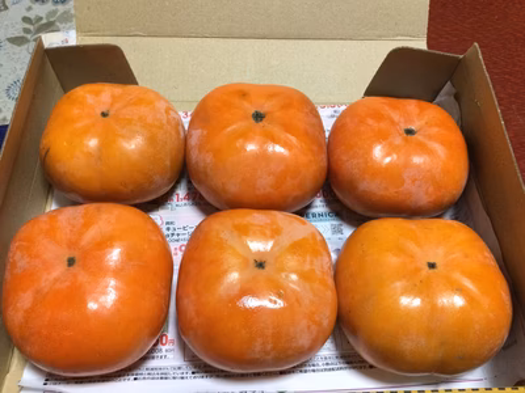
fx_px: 470
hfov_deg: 58.4
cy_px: 196
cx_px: 262
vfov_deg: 45.4
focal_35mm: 31
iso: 200
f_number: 2.4
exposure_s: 1/24
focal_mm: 3.3
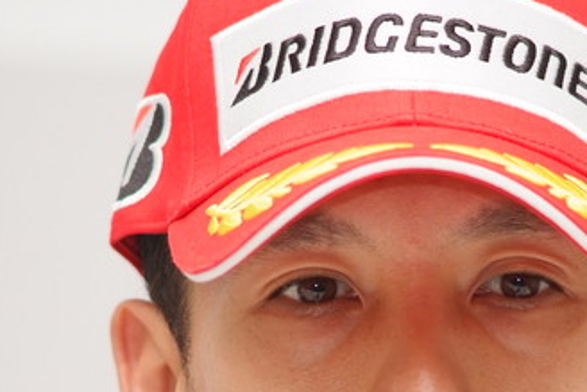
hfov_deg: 3.5
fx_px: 9673
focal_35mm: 593
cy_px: 396
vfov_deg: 2.3
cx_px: 435
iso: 400
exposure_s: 1/250
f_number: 2.8
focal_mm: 180
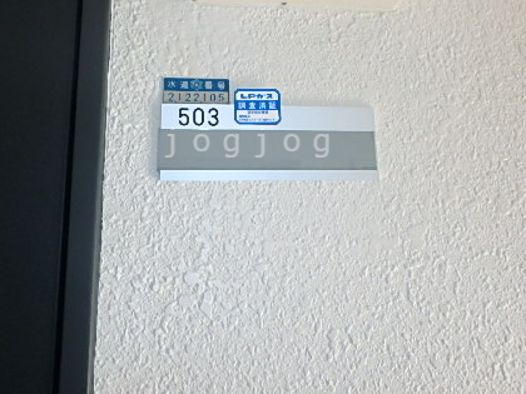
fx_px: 486
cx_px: 250
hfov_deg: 56.8
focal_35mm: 32
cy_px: 143
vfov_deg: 43.7
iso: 400
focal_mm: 3.7
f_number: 3.5
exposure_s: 1/30
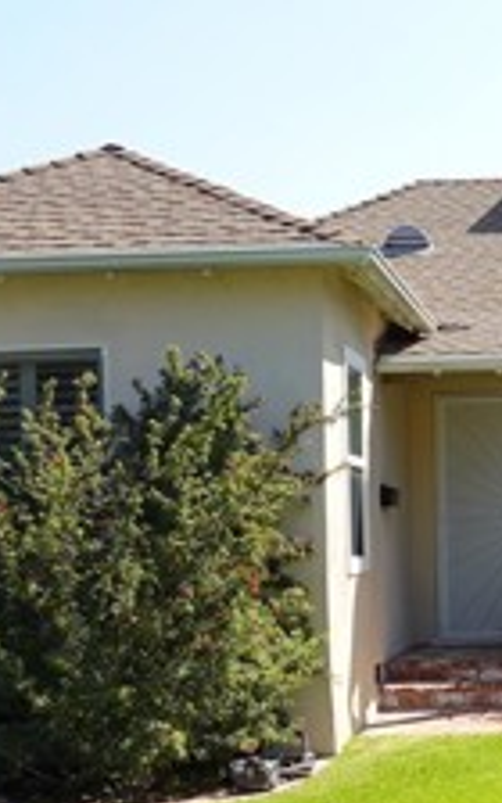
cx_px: 581
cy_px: 475
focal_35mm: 70
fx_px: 1532
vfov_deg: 29.3
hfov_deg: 17.8
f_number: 5.6
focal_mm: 9
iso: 100
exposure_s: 1/200
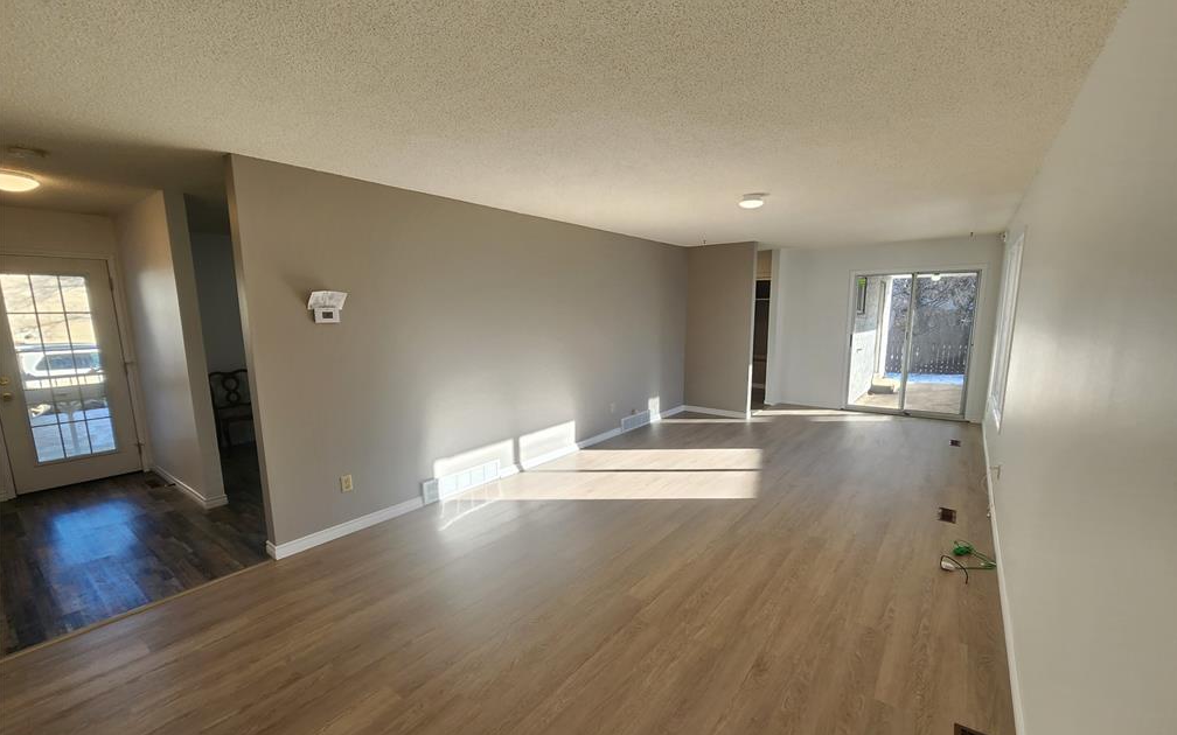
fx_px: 449
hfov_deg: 105.3
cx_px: 594
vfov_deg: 78.5
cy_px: 391
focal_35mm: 14
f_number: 2.2
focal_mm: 2.2
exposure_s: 1/120
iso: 64
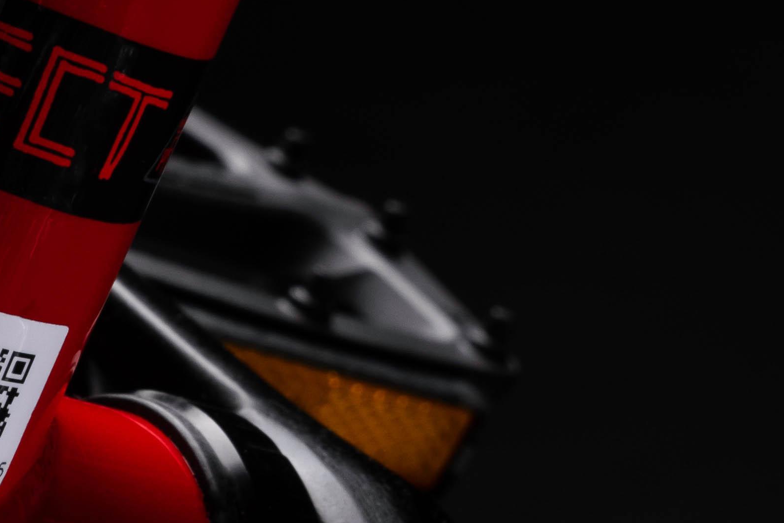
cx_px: -52
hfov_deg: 10.8
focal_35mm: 189
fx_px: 4116
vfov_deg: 7.3
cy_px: 267
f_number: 13
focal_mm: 32.1
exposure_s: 1/125
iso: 160
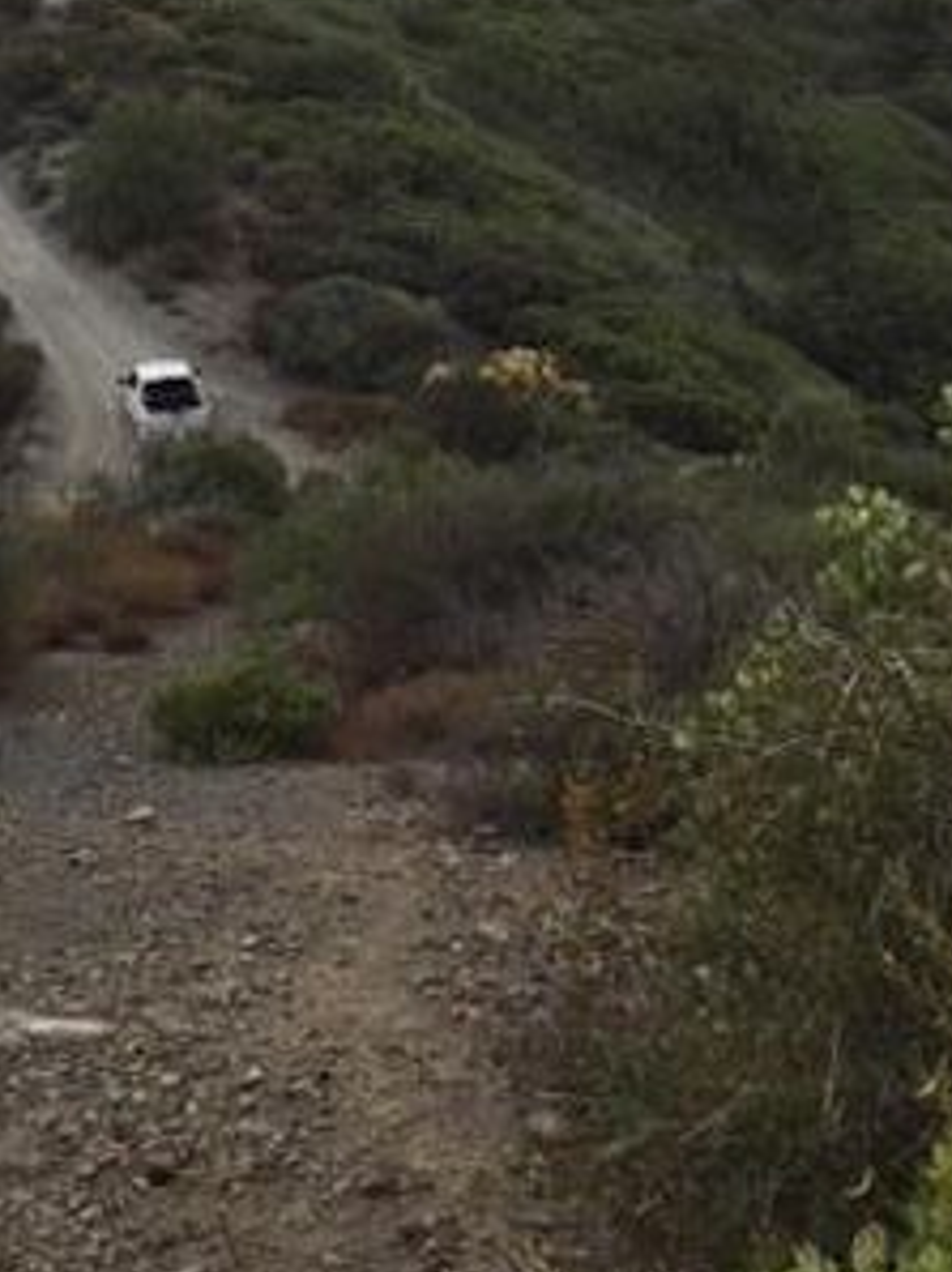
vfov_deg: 29.6
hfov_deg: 22.5
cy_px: 403
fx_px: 2387
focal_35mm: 65
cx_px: 380
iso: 32
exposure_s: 1/1319
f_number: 2.2
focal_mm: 4.15
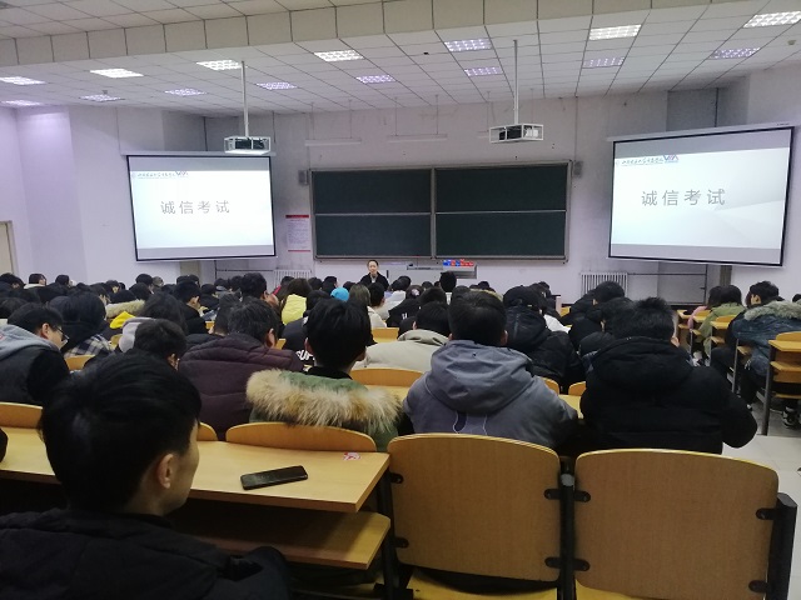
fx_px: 602
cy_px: 300
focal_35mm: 26
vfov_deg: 53.1
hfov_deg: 67.3
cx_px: 400
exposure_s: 1/33.3
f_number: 2.2
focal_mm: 3.81
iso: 320
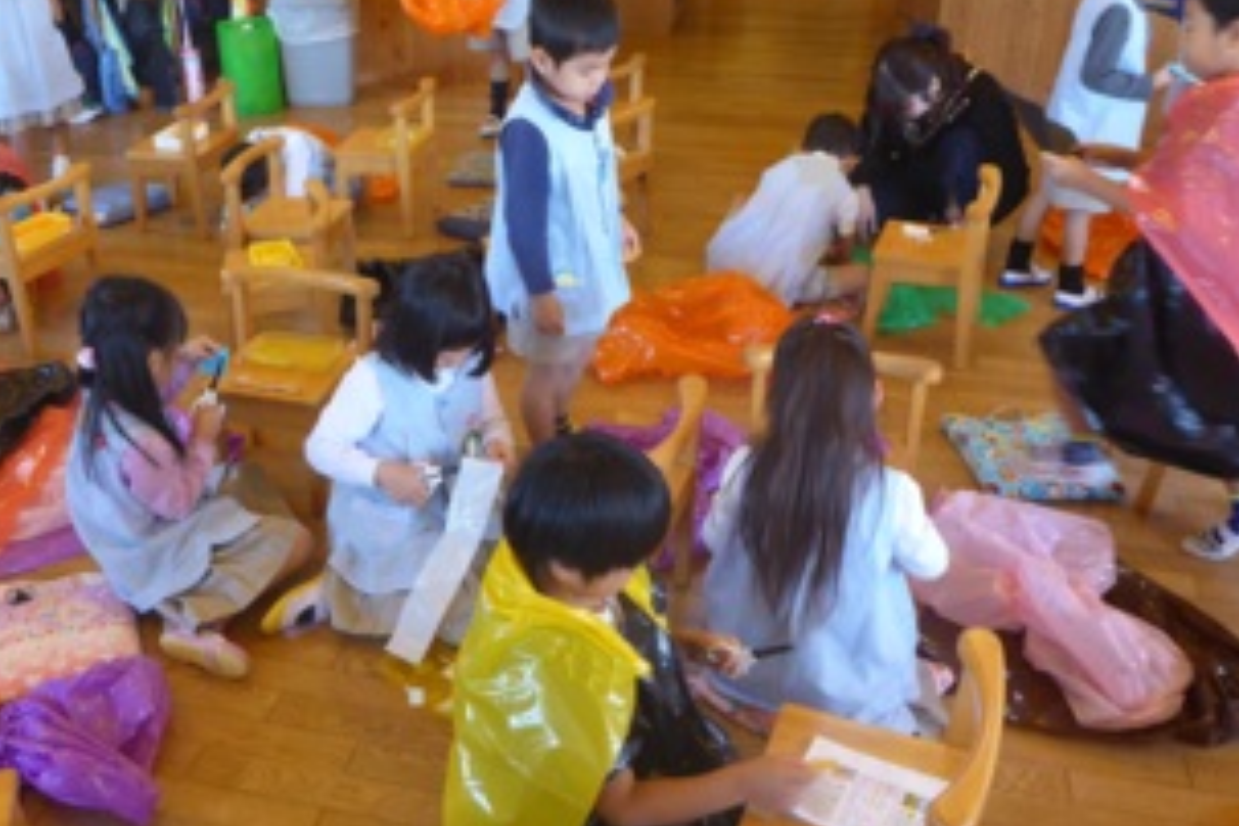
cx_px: 527
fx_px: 1239
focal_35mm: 36
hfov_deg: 52.9
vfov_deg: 36.8
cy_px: 348
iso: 400
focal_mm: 5.2
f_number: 3.4
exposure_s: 1/60
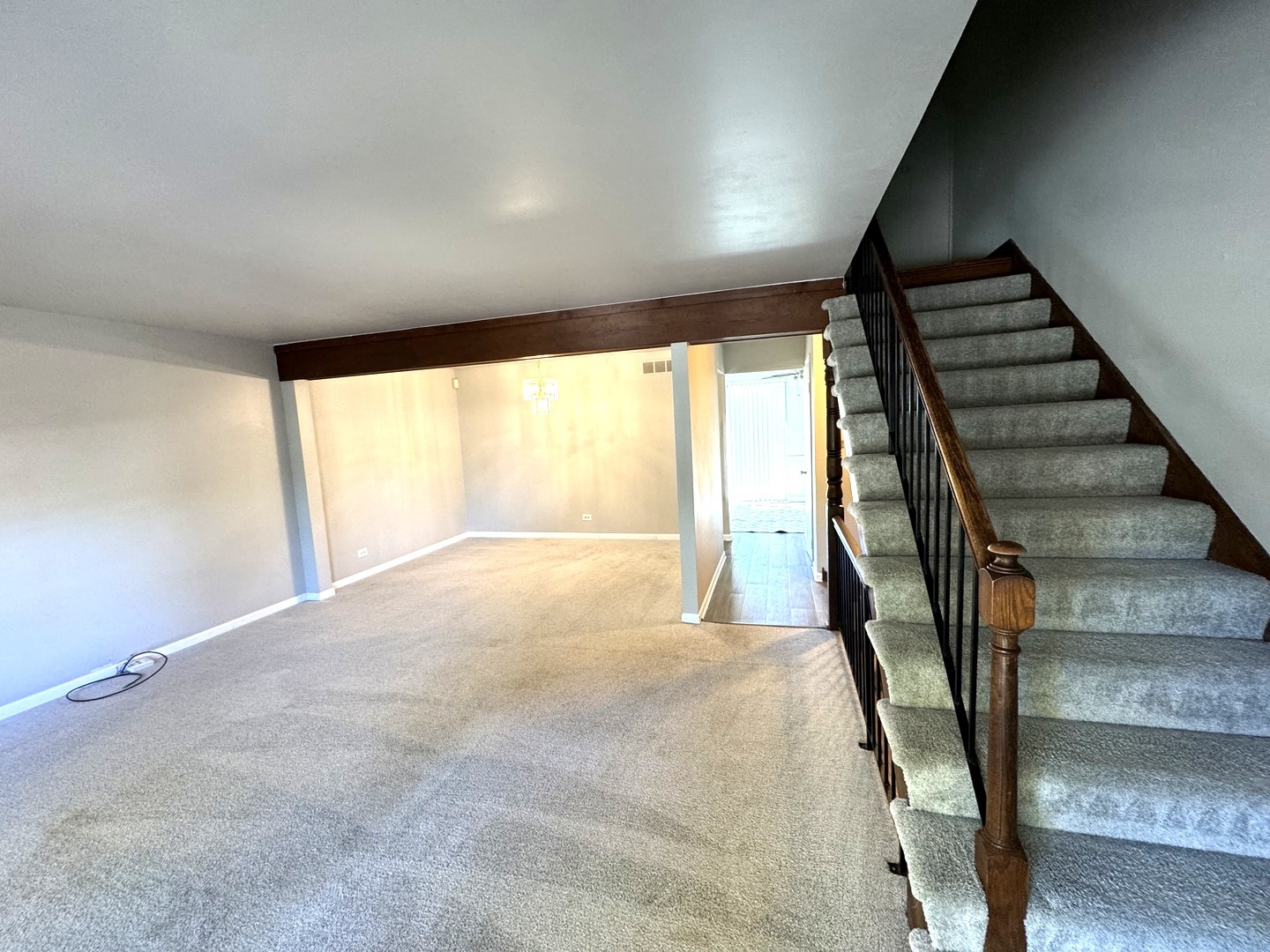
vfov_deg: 85.7
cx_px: 635
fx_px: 514
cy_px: 476
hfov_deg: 102.1
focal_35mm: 14
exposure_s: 1/60
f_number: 2.2
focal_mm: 2.22
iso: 200
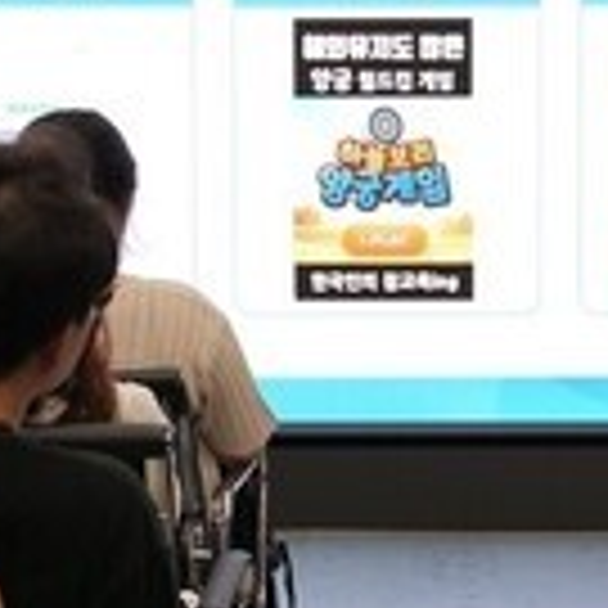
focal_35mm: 159
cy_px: 234
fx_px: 3160
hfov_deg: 11.0
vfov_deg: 11.0
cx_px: 414
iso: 400
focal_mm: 42
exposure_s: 1/80
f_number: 2.8
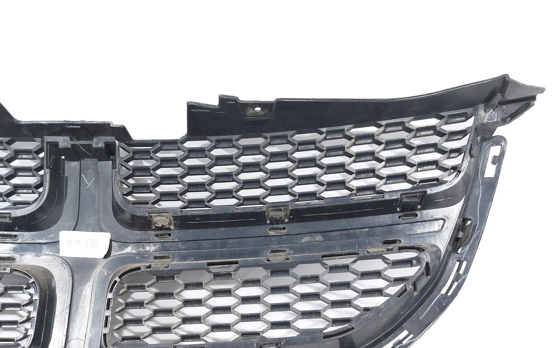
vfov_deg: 47.4
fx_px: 395
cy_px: 206
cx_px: 279
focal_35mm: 26
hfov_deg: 70.4
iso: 160
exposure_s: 1/50
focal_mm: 5.23
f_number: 1.8
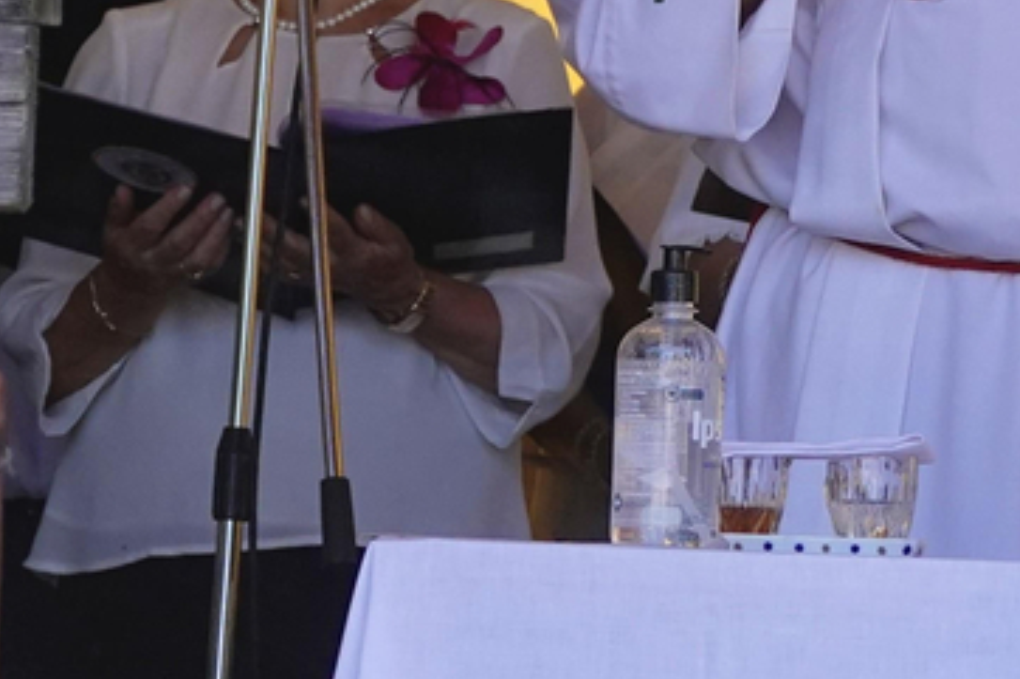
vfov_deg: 2.2
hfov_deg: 3.3
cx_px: 2077
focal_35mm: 615
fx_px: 17416
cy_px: -42
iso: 200
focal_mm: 51.14
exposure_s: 1/250
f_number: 4
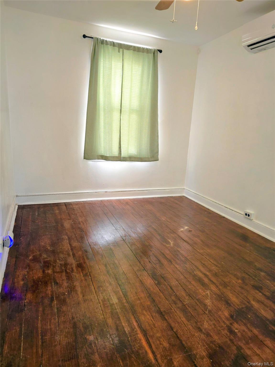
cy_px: 184
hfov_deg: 58.9
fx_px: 244
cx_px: 138
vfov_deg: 73.9
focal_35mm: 23
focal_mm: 6.3
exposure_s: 1/40
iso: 125
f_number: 1.7
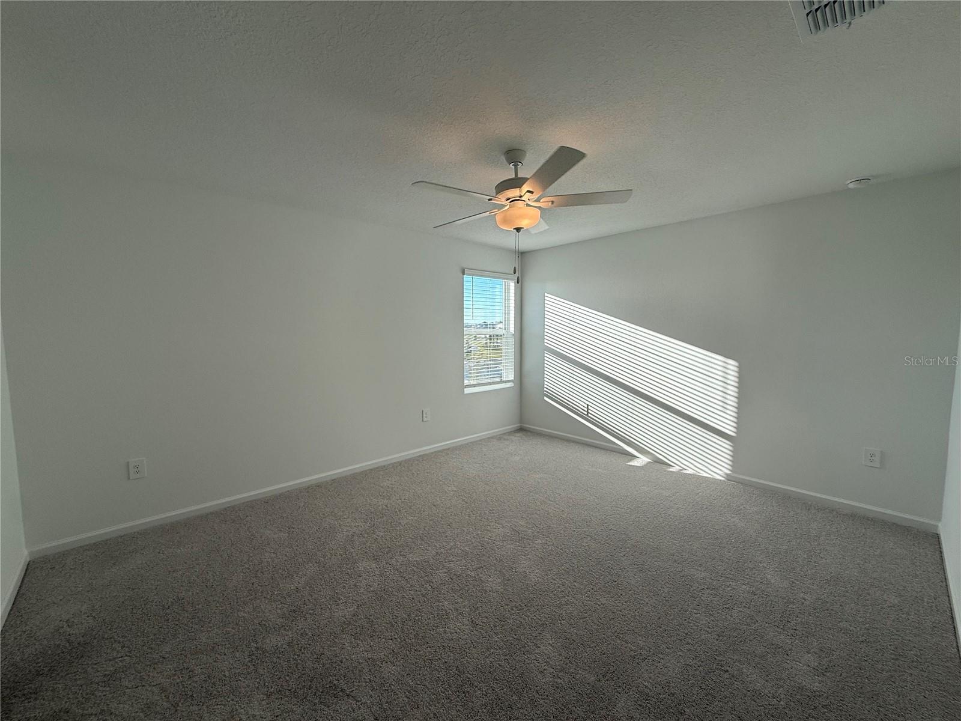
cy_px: 360
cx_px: 480
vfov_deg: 85.7
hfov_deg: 102.1
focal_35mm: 14
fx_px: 389
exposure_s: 1/531
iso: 50
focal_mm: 2.22
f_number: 2.2
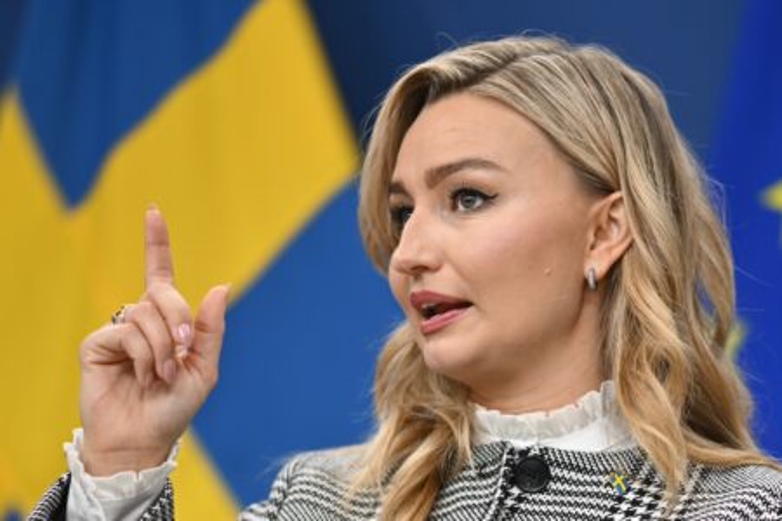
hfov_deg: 19.5
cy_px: 260
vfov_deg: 13.0
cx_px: 391
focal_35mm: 105
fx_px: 2281
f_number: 1.4
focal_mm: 105
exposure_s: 1/200
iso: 110
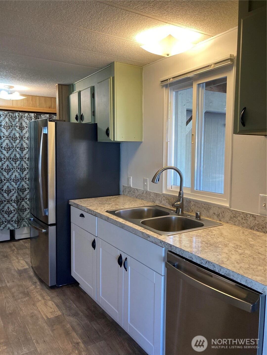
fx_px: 288
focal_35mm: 28
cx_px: 134
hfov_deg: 49.7
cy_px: 178
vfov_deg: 63.4
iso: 100
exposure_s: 1/60
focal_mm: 3.99
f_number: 1.8
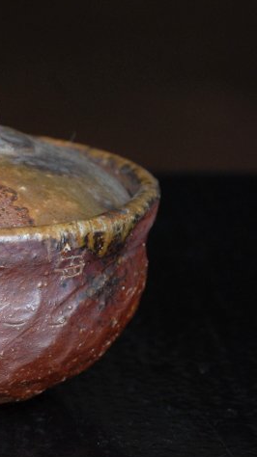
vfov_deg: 7.3
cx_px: -66
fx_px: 3604
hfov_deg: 4.1
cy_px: 221
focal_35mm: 297
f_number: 10
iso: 400
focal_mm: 105
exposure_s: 1/60
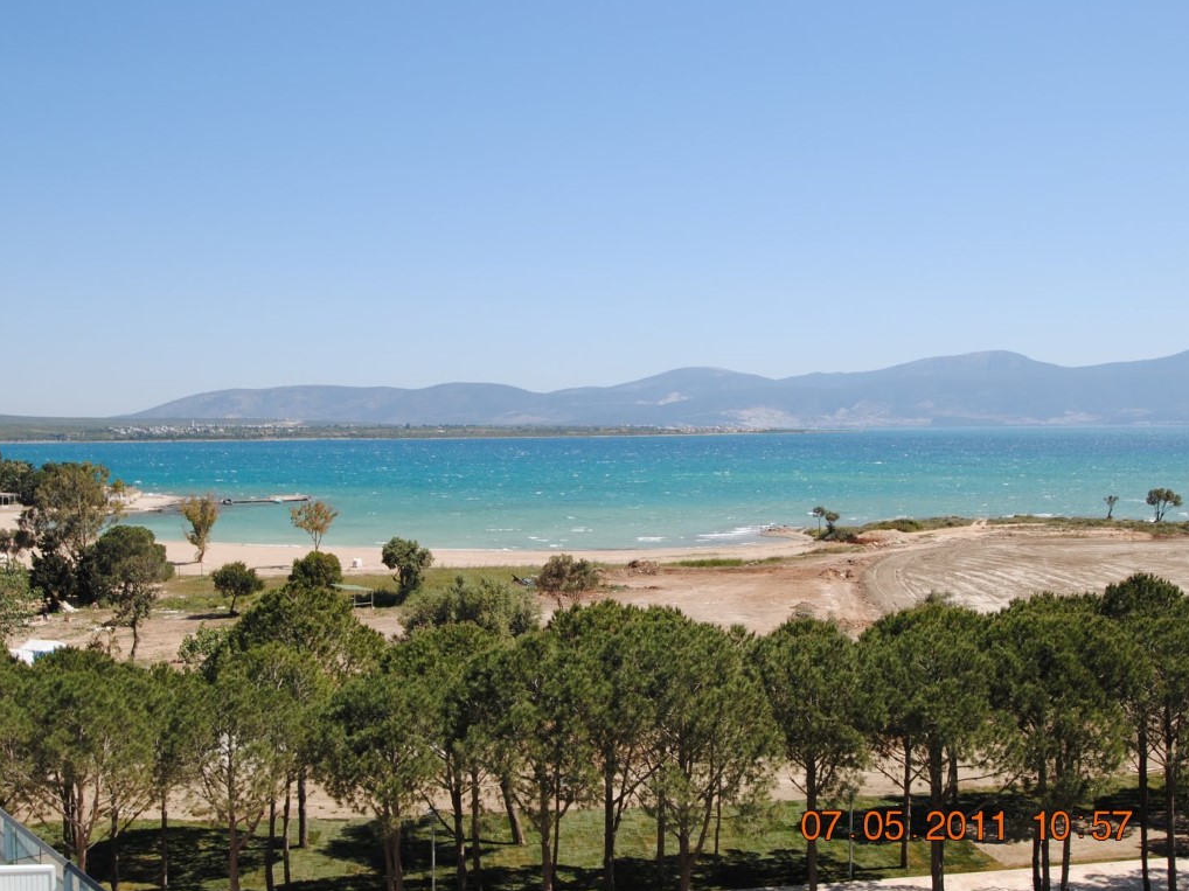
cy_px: 445
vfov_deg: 36.8
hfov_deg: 47.9
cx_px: 592
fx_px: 1339
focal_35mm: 39
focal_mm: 24
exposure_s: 1/250
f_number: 8
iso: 100
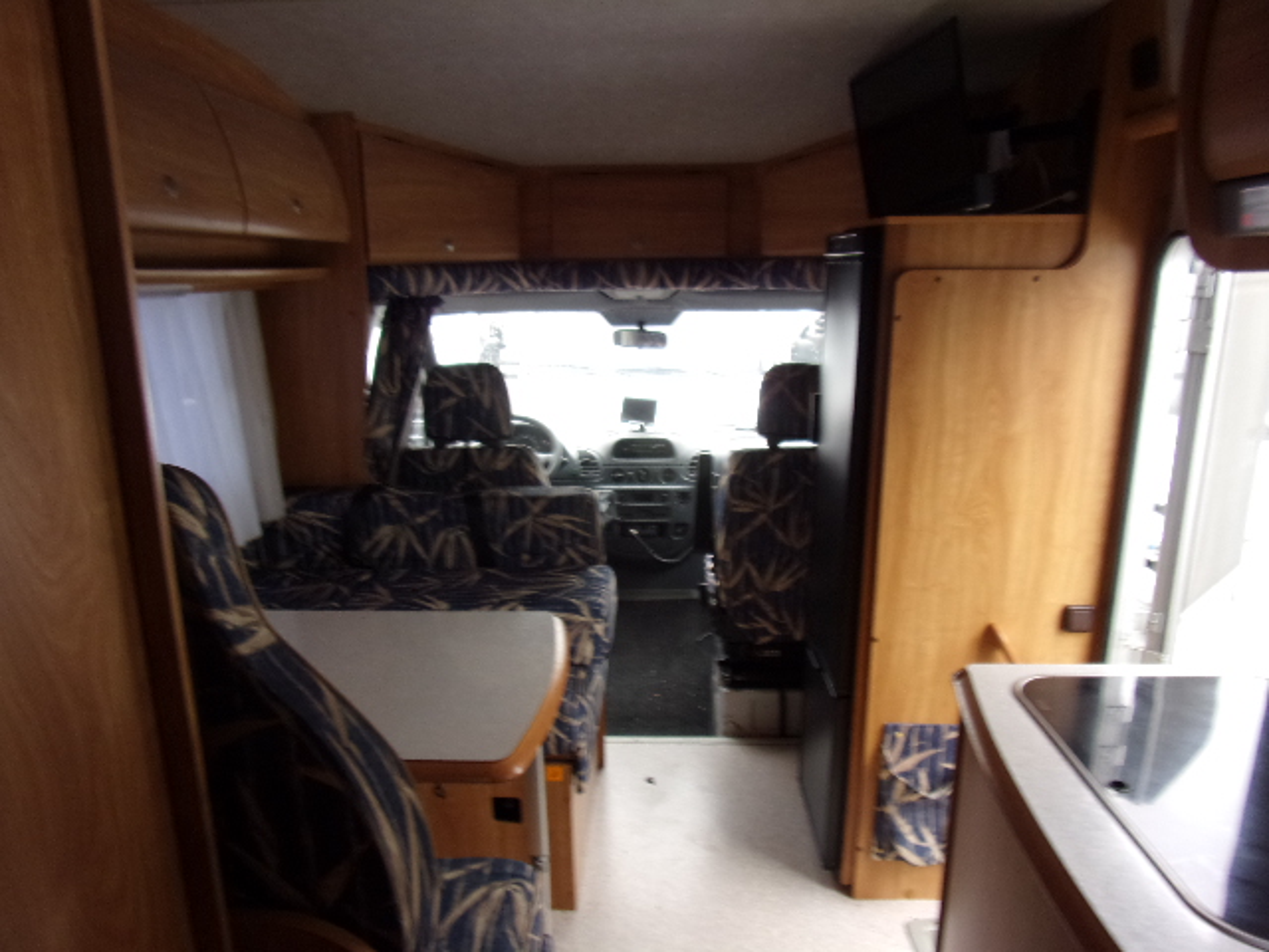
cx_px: 634
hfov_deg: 71.6
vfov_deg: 56.8
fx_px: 880
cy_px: 476
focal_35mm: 24
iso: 94
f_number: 3.3
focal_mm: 4.3
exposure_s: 1/34
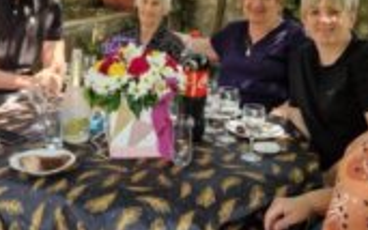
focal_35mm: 57
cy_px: 41
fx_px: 572
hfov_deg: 35.5
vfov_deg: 22.4
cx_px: 142
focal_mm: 5.4
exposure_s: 1/180
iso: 64
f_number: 1.8
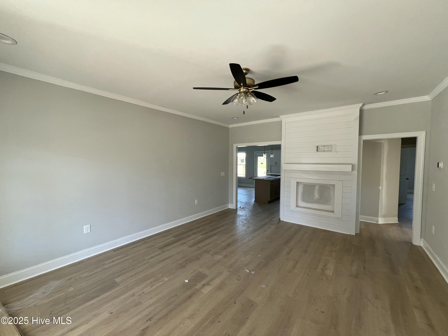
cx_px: 224
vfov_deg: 89.9
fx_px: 168
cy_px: 168
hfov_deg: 106.2
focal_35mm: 13
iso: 125
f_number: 1.8
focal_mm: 1.57
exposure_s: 1/99
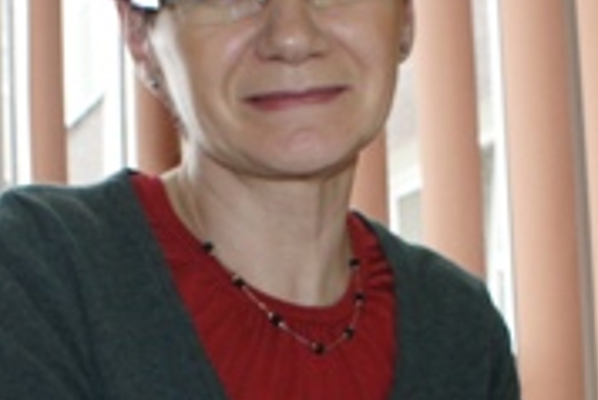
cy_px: 418
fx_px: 1613
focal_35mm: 97
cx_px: 265
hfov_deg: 21.0
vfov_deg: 13.9
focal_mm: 18
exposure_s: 1/60
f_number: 5.6
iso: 800
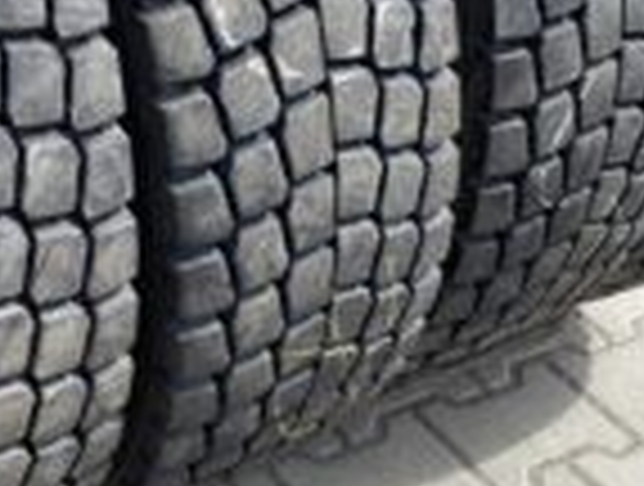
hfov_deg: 24.8
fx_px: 1455
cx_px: 198
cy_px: 38
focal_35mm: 78
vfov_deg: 18.6
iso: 32
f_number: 1.8
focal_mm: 4.25
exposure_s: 1/1447
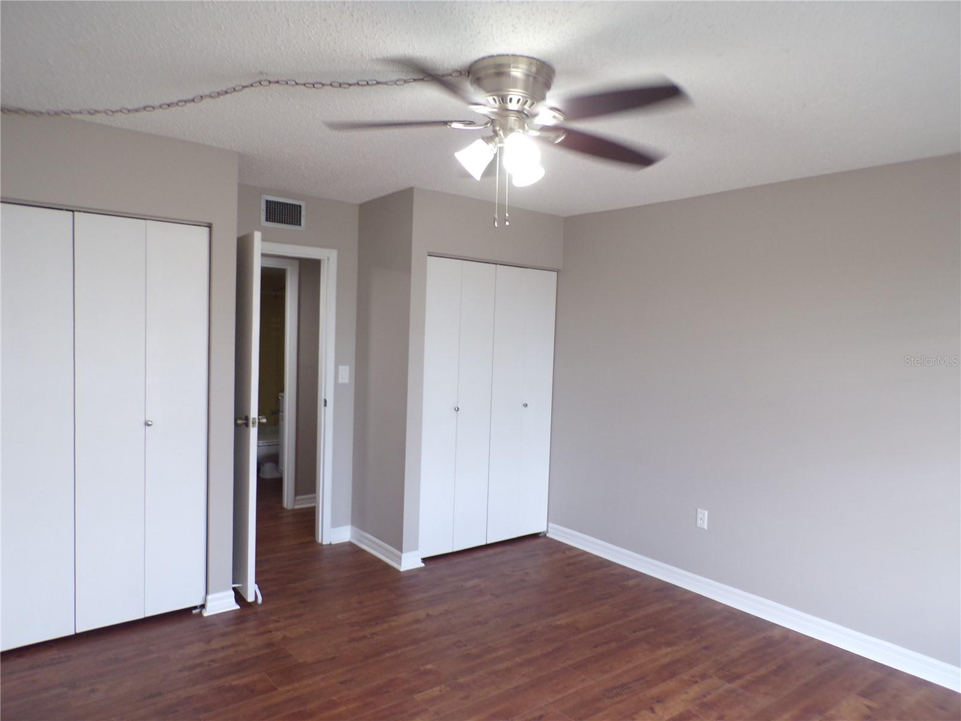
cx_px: 480
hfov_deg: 71.6
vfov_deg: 56.8
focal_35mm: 24
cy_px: 360
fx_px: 666
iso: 130
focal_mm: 4.3
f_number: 3
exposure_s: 1/34
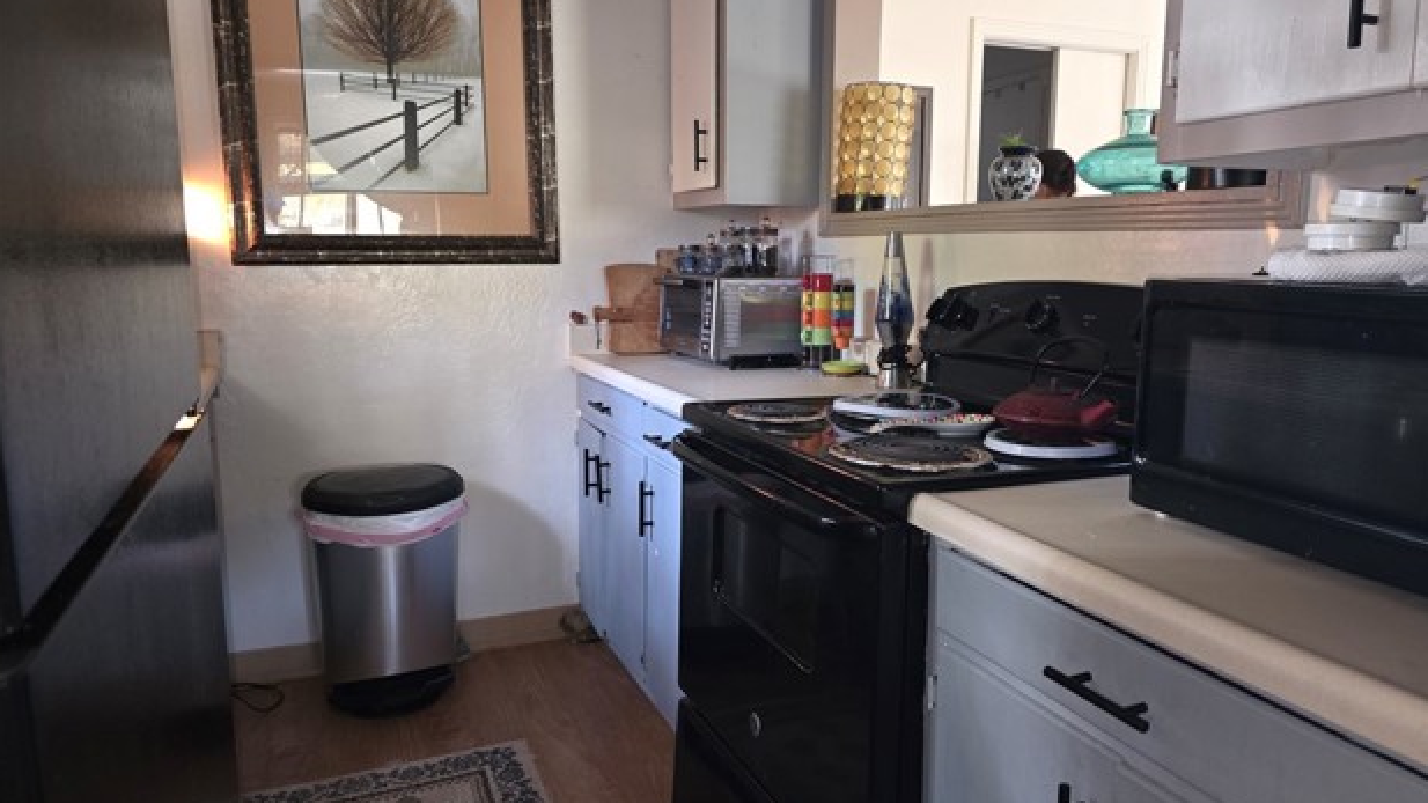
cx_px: 729
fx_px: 984
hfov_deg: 71.9
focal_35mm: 26
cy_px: 386
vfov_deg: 44.4
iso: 1250
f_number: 1.7
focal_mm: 6.3
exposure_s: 1/12
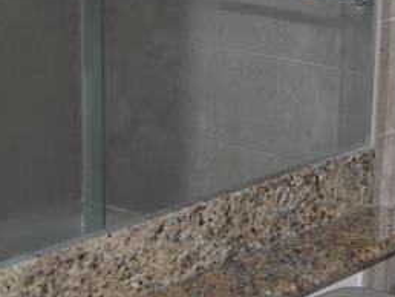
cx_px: 387
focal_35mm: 116
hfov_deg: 16.6
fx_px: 1325
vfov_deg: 12.8
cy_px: 141
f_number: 4.2
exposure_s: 1/200
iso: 200
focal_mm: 26
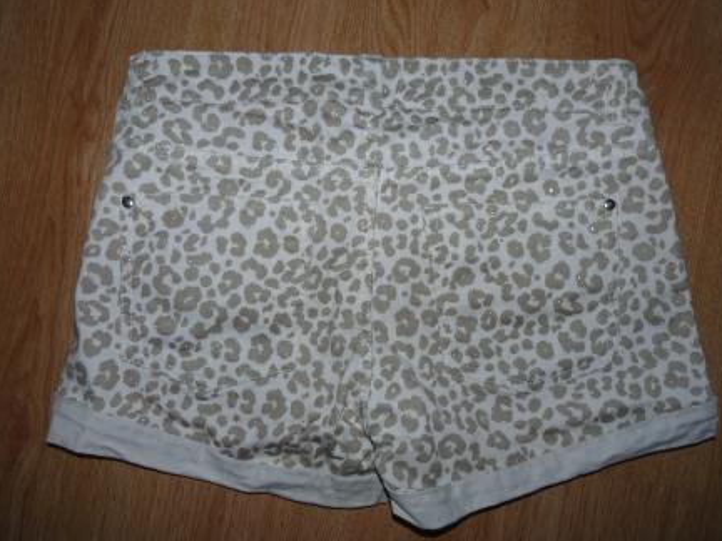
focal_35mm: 28
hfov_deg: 63.4
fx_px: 584
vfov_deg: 49.7
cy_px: 274
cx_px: 371
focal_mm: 4.8
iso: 100
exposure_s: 1/125
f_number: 2.8
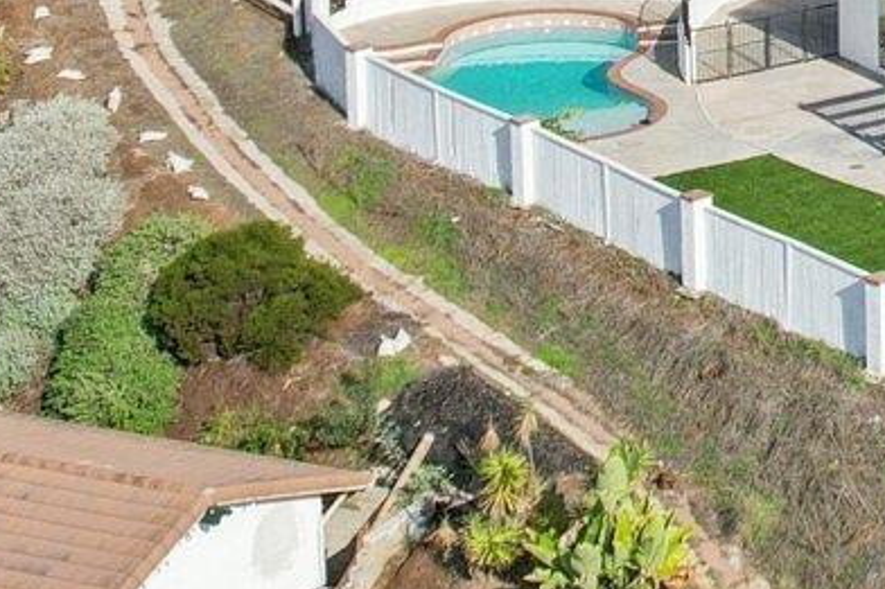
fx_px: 2826
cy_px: -430
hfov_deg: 16.5
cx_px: 1235
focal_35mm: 115
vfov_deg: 11.2
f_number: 2.8
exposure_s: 1/3000
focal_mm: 8.4
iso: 160
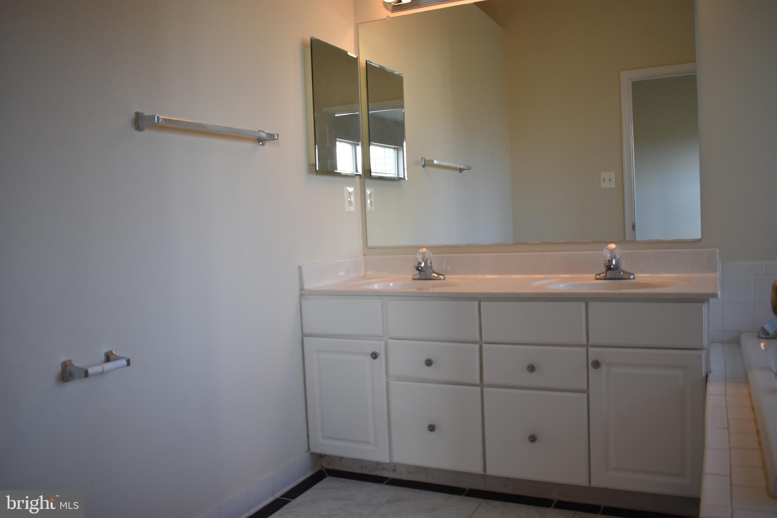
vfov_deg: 43.6
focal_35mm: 30
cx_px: 388
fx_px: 647
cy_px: 259
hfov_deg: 61.9
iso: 320
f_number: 3.8
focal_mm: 20
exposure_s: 1/80
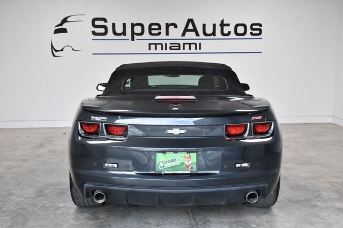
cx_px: 172
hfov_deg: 43.6
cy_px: 114
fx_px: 429
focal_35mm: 45
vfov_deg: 29.8
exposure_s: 1/320
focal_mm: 30
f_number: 9
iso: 2500
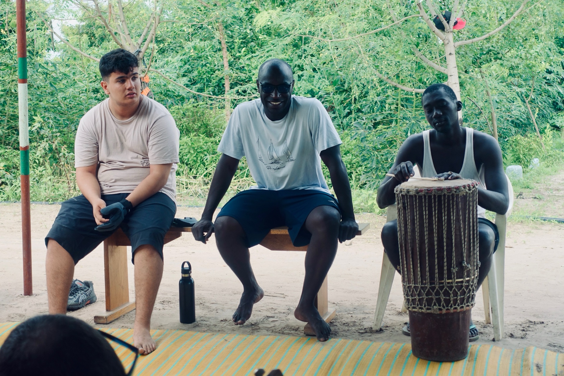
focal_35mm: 67
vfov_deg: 20.3
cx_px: 282
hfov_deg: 30.1
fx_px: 1050
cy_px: 188
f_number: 2.8
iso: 125
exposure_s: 1/400
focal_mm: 24.64
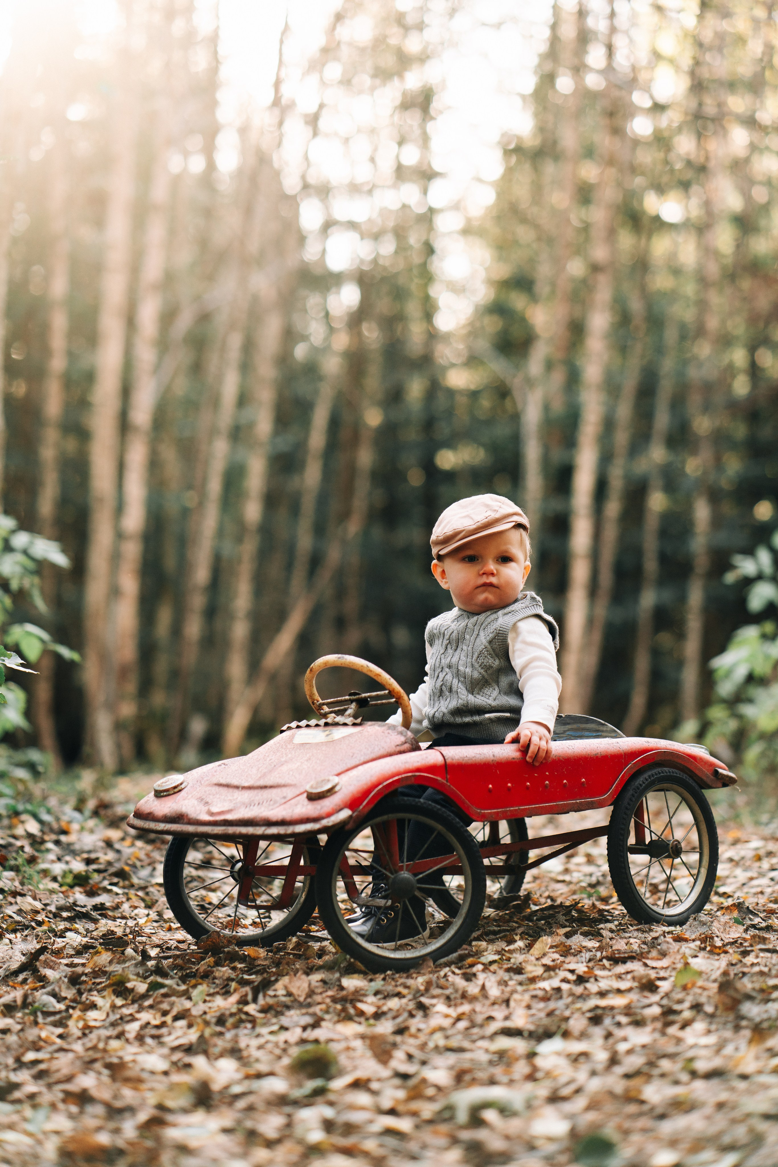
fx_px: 2755
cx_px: 389
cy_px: 584
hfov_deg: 16.1
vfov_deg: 23.9
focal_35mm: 85
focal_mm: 85
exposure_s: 1/250
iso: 500
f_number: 2.2
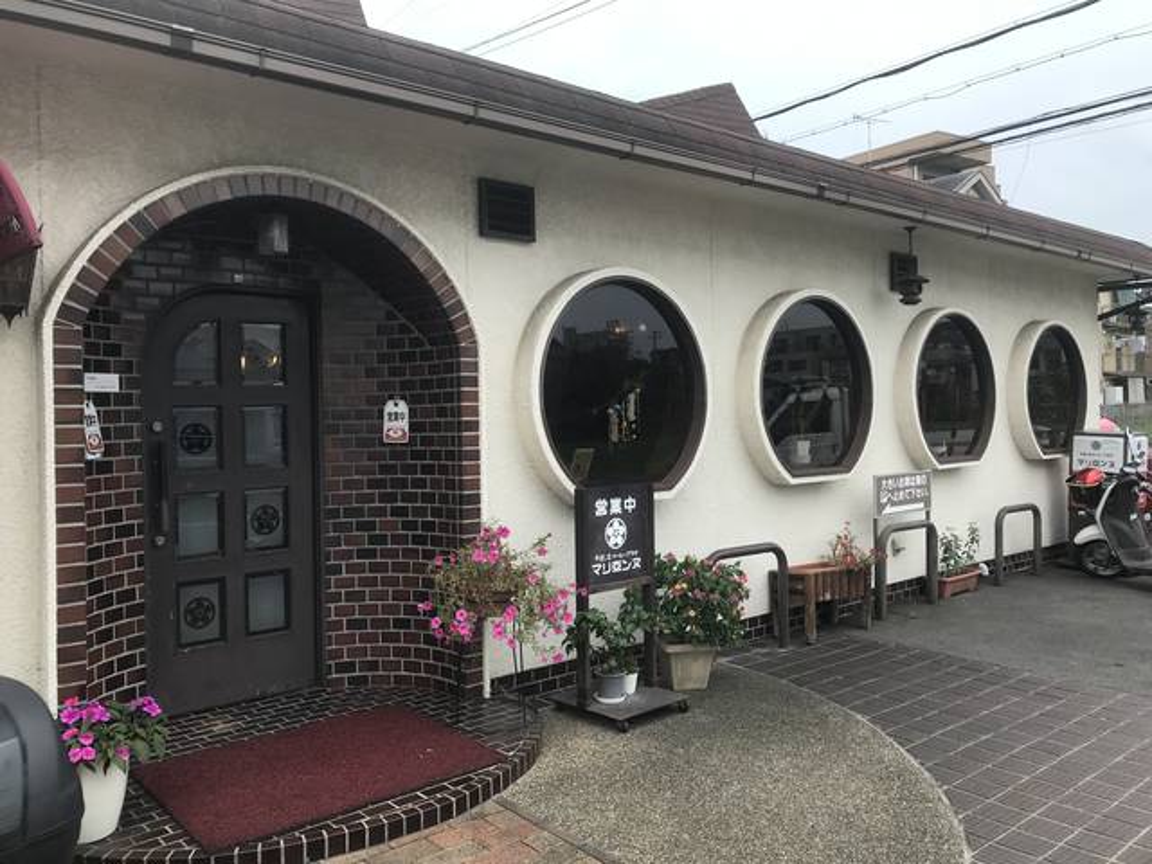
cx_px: 576
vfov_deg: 49.7
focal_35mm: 28
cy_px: 432
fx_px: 932
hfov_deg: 63.4
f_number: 1.8
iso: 20
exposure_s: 1/1330
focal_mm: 3.99
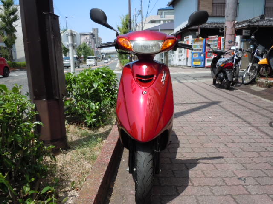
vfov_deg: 49.7
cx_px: 136
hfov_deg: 63.4
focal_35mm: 28
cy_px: 102
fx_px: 221
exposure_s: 1/500
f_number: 3.7
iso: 100
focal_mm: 5
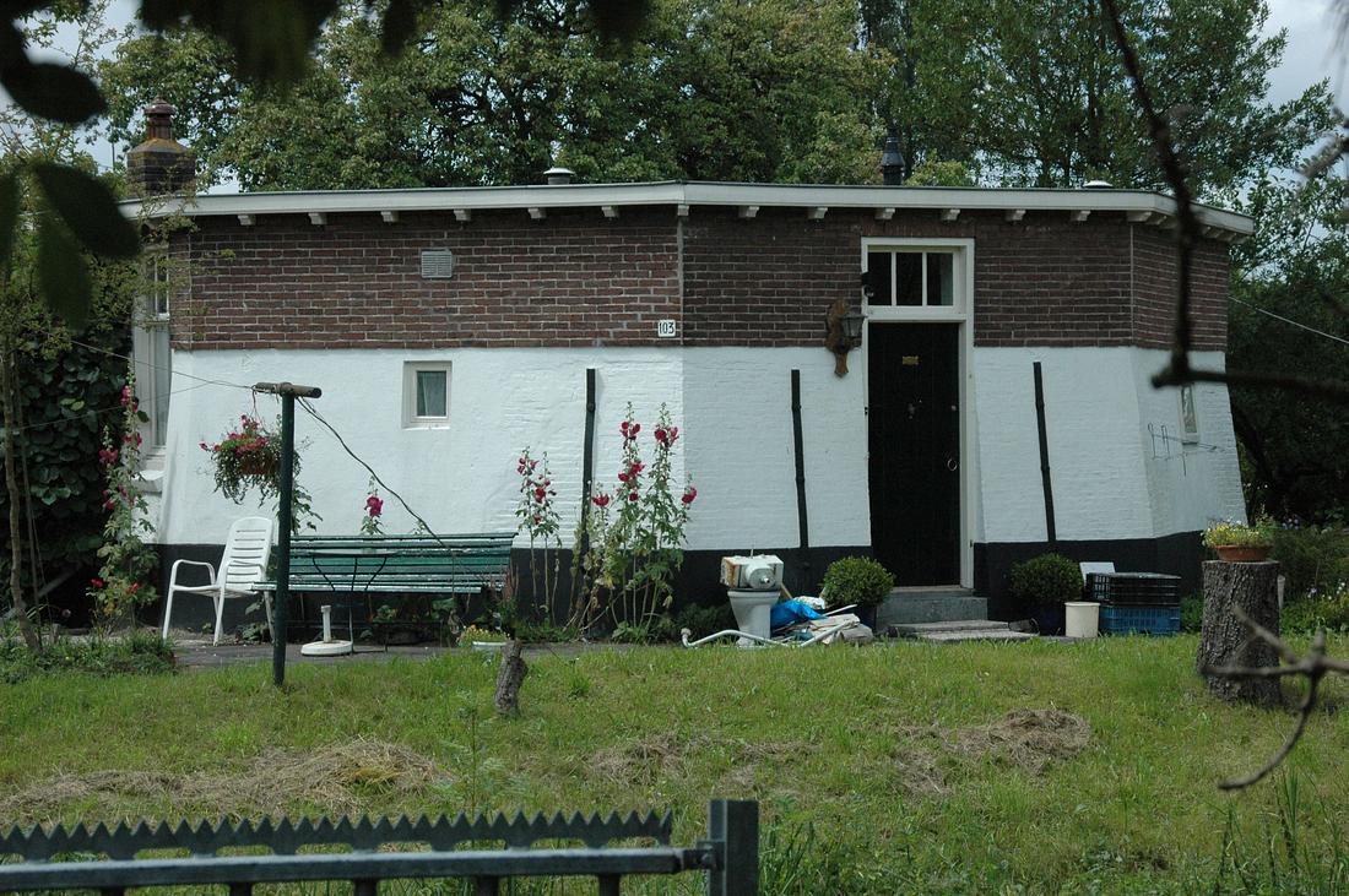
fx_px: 3930
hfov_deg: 19.5
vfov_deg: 13.0
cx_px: 674
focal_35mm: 105
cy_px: 448
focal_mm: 70
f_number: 13
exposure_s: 1/640
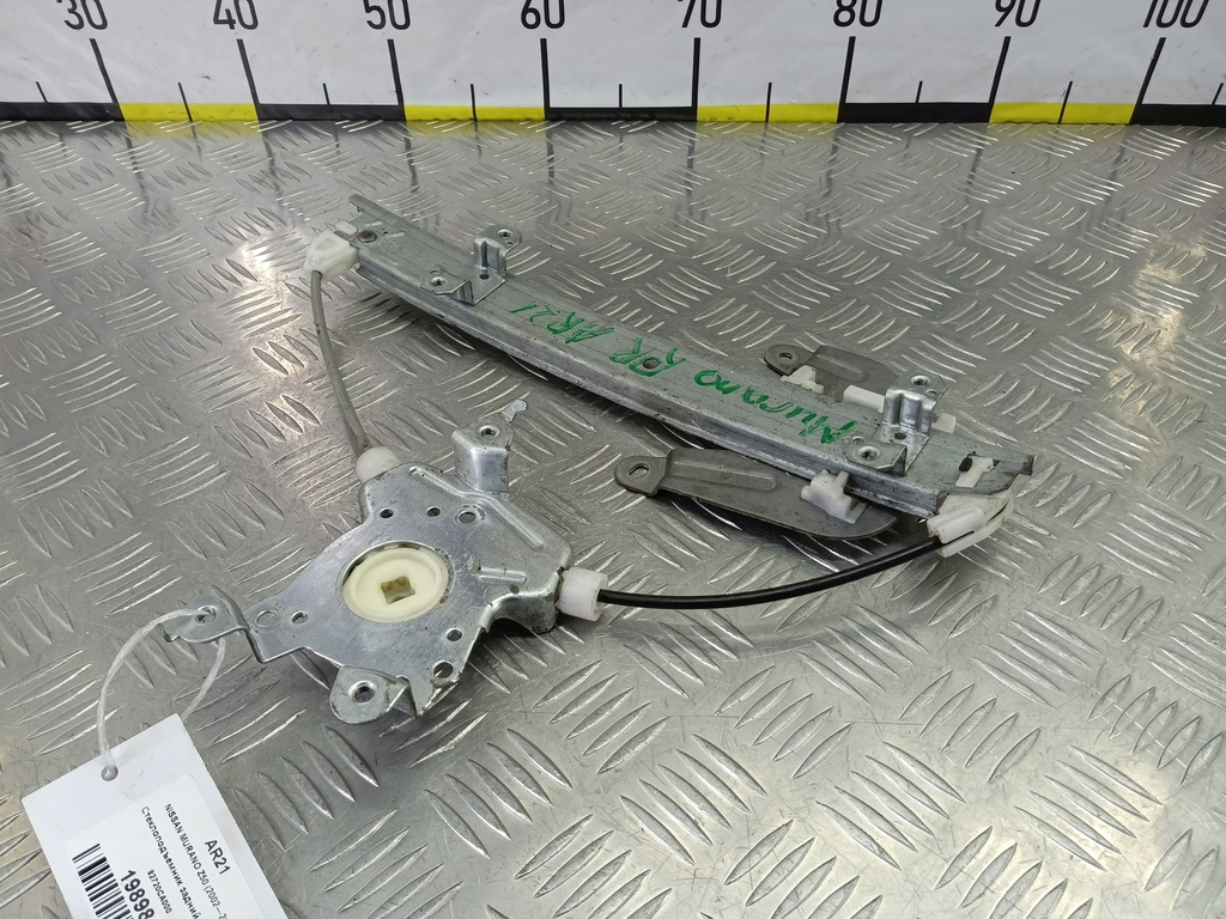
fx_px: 815
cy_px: 460
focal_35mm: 23
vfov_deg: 58.9
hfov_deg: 73.9
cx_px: 613
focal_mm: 4.11
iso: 105
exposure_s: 1/50
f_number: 1.6
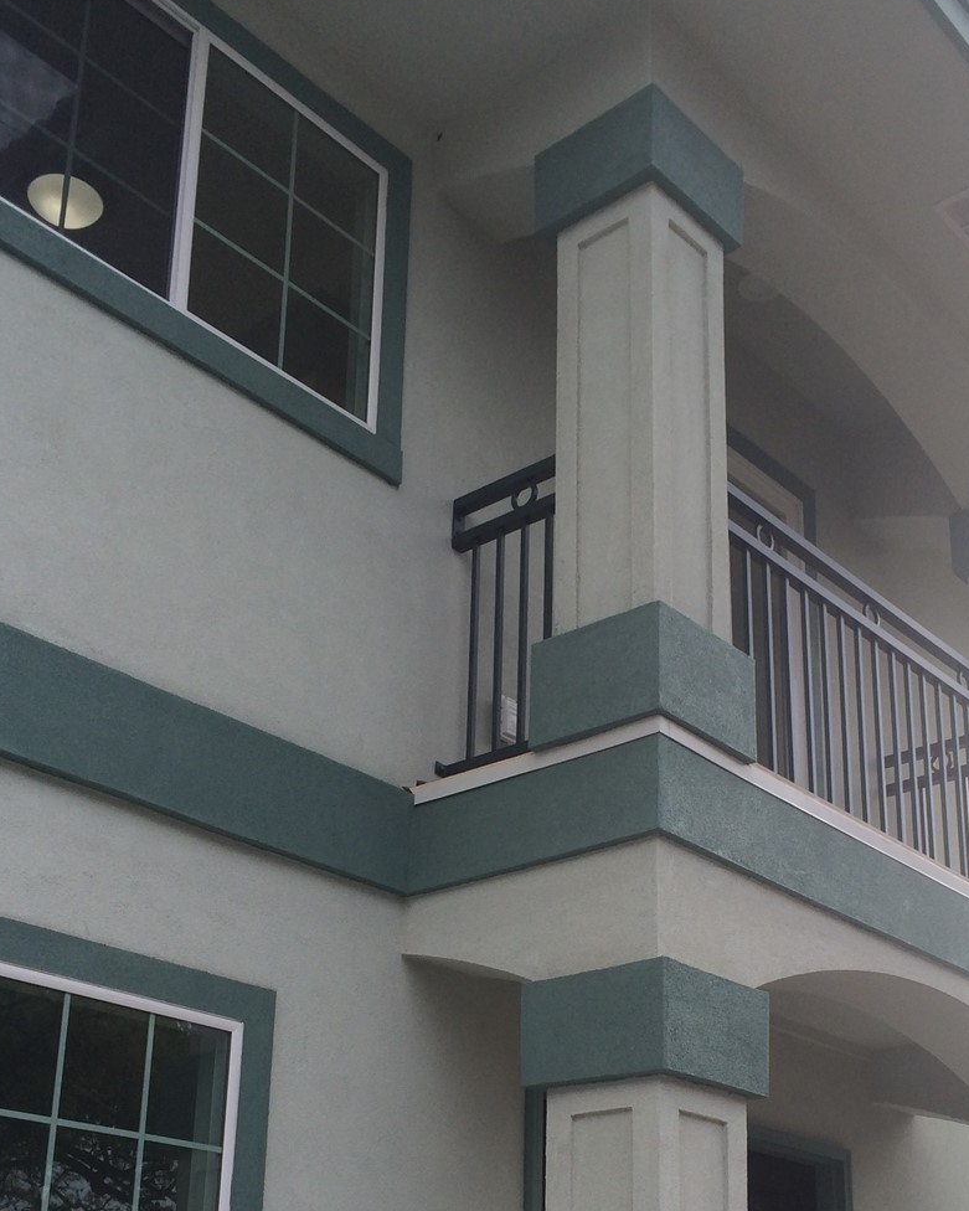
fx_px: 1720
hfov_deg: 31.4
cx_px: 556
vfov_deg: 37.8
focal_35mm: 48
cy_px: 914
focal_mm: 4.12
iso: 32
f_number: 2.2
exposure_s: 1/547
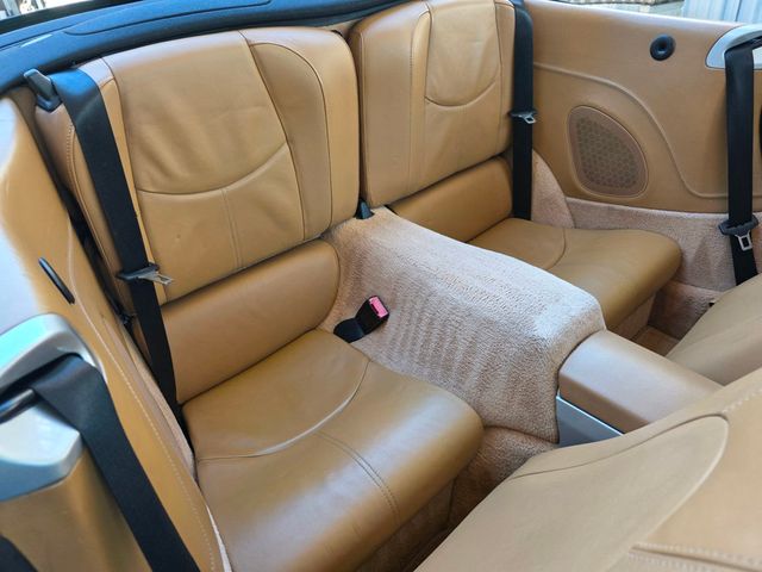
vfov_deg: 58.9
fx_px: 506
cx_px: 381
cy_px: 286
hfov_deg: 73.9
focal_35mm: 23
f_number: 1.7
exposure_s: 1/180
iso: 100
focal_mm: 6.3
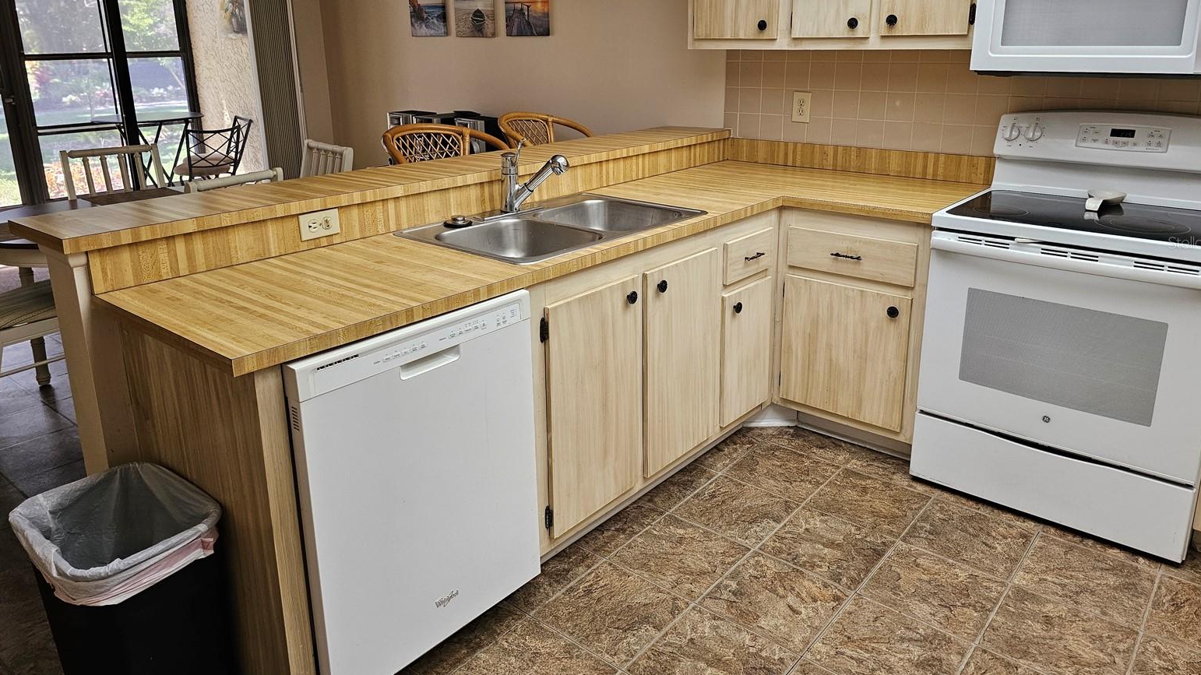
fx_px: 828
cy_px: 242
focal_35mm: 26
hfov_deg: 71.9
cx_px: 618
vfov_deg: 43.9
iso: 160
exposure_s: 1/120
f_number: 1.7
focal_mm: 6.3
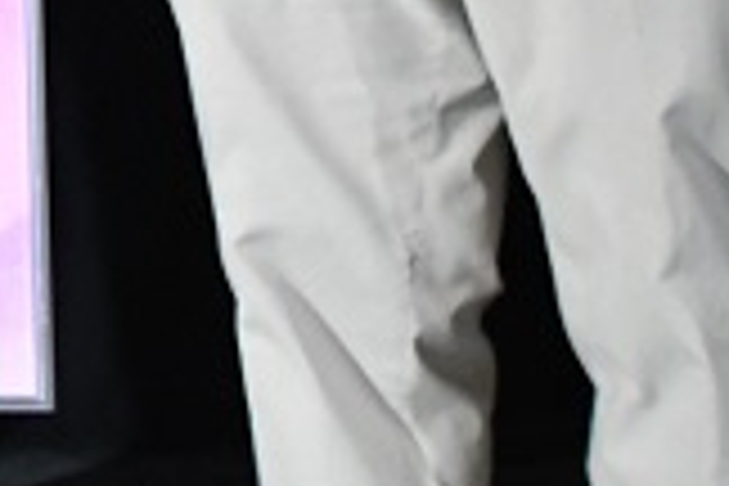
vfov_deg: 7.1
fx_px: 3624
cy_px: -794
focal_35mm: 179
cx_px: -695
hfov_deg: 10.6
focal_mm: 22
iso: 6400
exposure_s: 1/200
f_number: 6.3
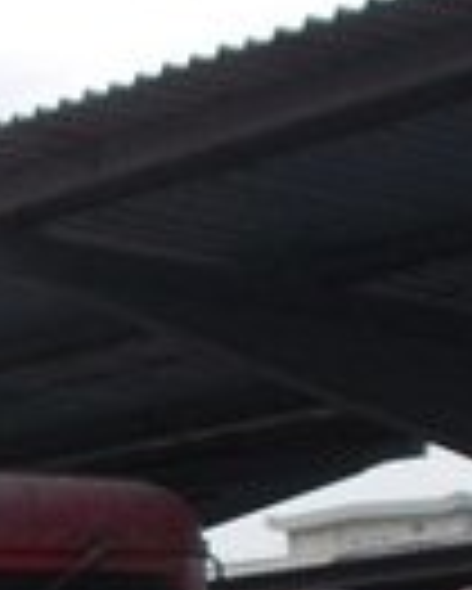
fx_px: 4535
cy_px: 908
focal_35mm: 260
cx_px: -778
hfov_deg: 5.7
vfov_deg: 7.3
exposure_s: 1/60
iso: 80
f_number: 4.5
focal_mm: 9
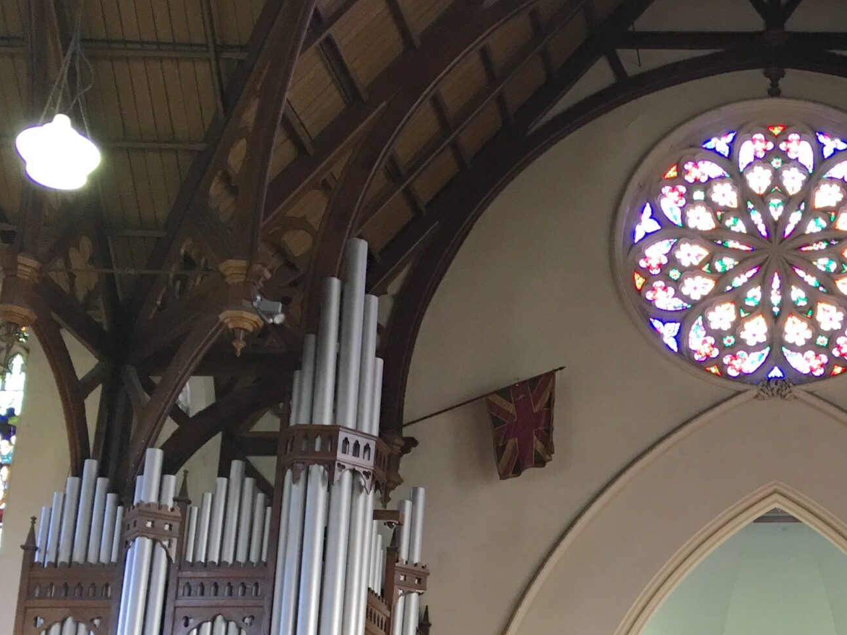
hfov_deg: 31.7
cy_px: 583
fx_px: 1395
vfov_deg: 24.8
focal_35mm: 57
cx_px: 803
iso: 80
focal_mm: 4.15
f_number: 2.2
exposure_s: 1/17
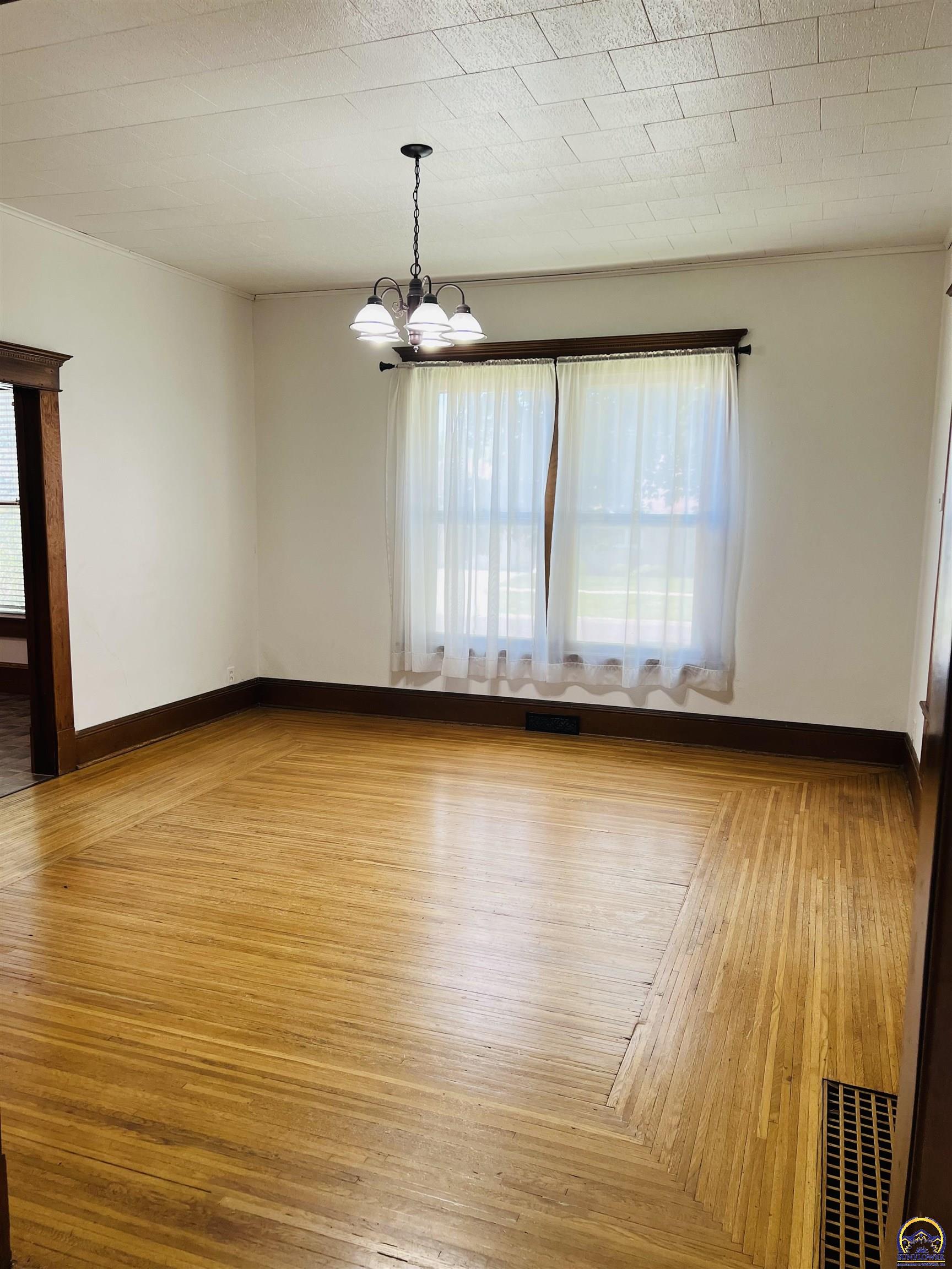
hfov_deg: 53.1
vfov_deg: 67.3
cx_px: 476
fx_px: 953
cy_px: 634
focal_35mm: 26
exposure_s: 1/121
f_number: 1.5
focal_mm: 5.7
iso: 80
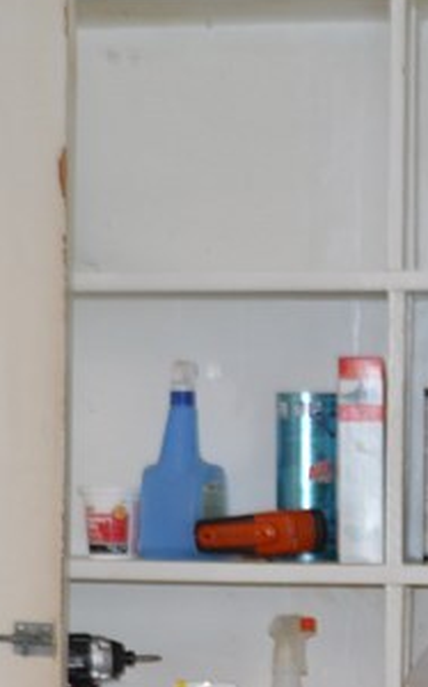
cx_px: 399
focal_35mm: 133
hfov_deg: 9.8
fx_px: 2487
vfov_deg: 15.4
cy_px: 687
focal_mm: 24
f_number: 4
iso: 720
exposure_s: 1/60
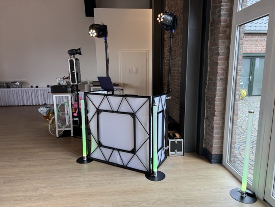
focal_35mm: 24
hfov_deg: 71.6
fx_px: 191
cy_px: 104
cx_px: 138
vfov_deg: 56.8
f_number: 1.78
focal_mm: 6.76
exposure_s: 1/98
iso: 50
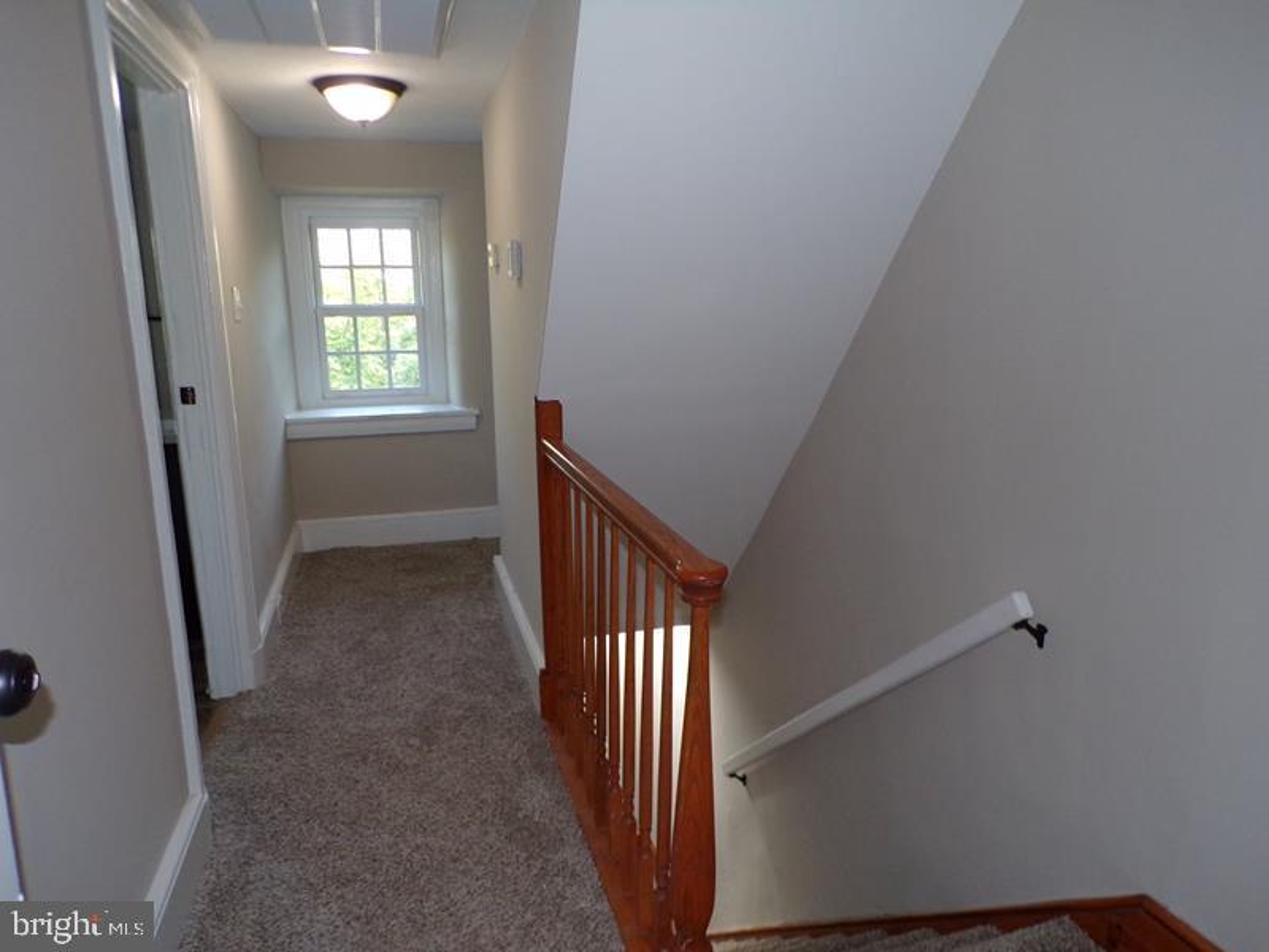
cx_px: 634
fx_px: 880
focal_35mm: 24
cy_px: 476
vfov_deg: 56.8
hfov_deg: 71.6
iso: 200
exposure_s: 1/34
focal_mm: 4.3
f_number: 3
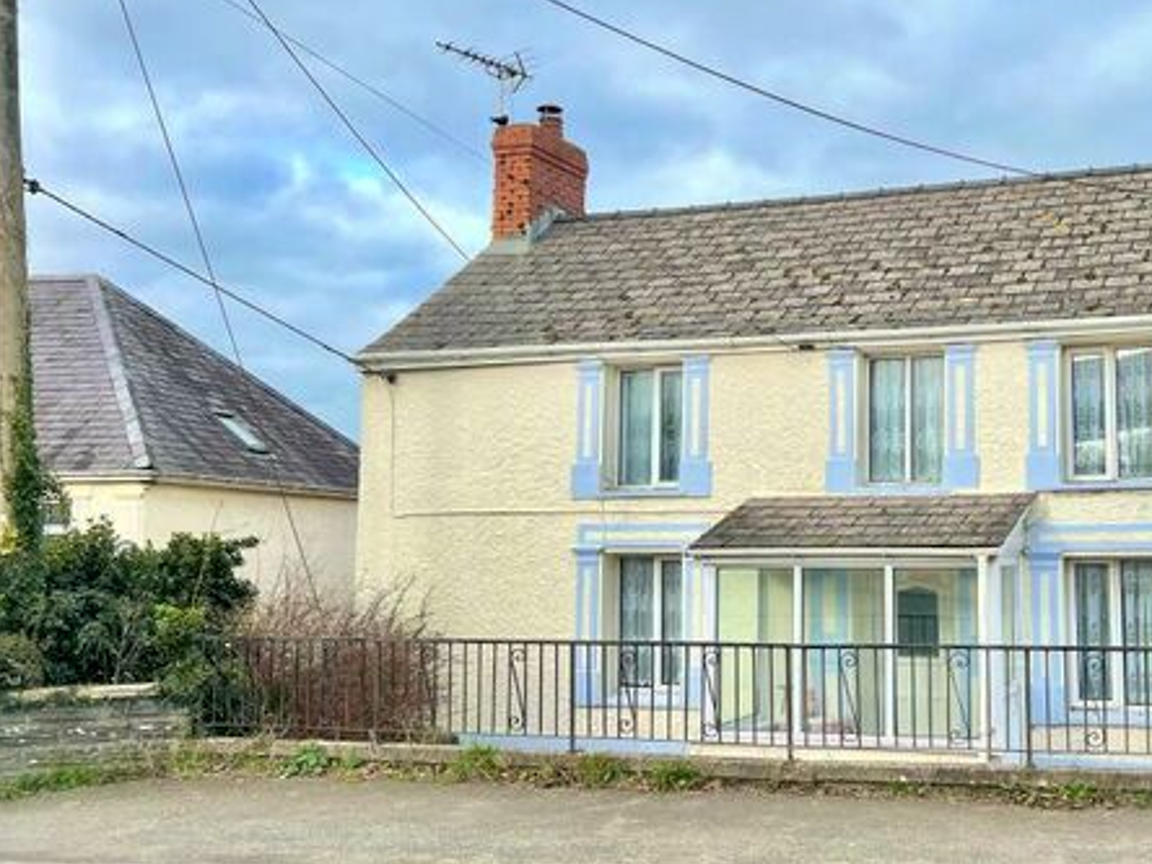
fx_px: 1364
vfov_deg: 35.1
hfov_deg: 44.1
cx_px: 882
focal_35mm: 41
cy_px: 445
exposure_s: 1/1869
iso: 50
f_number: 1.5
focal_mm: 5.7
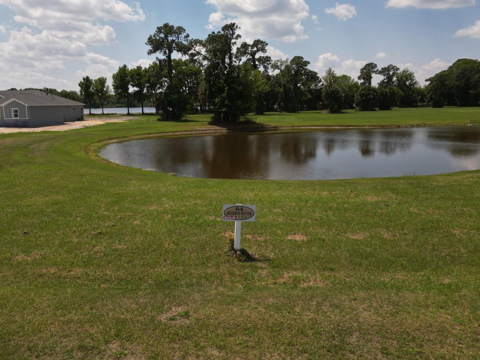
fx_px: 416
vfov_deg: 46.7
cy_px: 154
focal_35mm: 30
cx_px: 243
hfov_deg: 60.0
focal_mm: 6.72
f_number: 1.7
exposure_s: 1/125
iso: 120
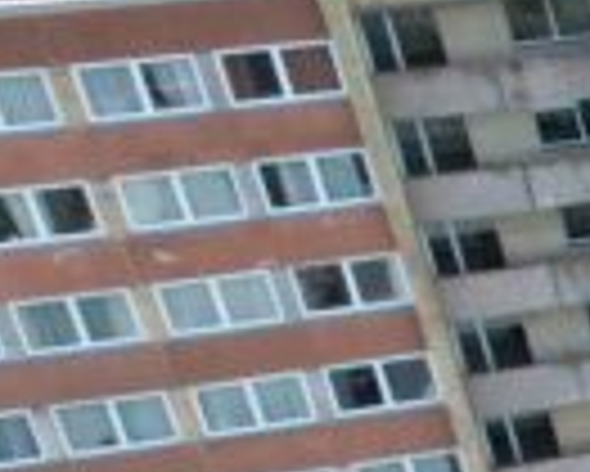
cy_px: 1036
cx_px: 2072
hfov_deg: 8.6
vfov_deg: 8.9
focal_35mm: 161
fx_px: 2813
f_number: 2.8
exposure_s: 1/350
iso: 110
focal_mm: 8.38
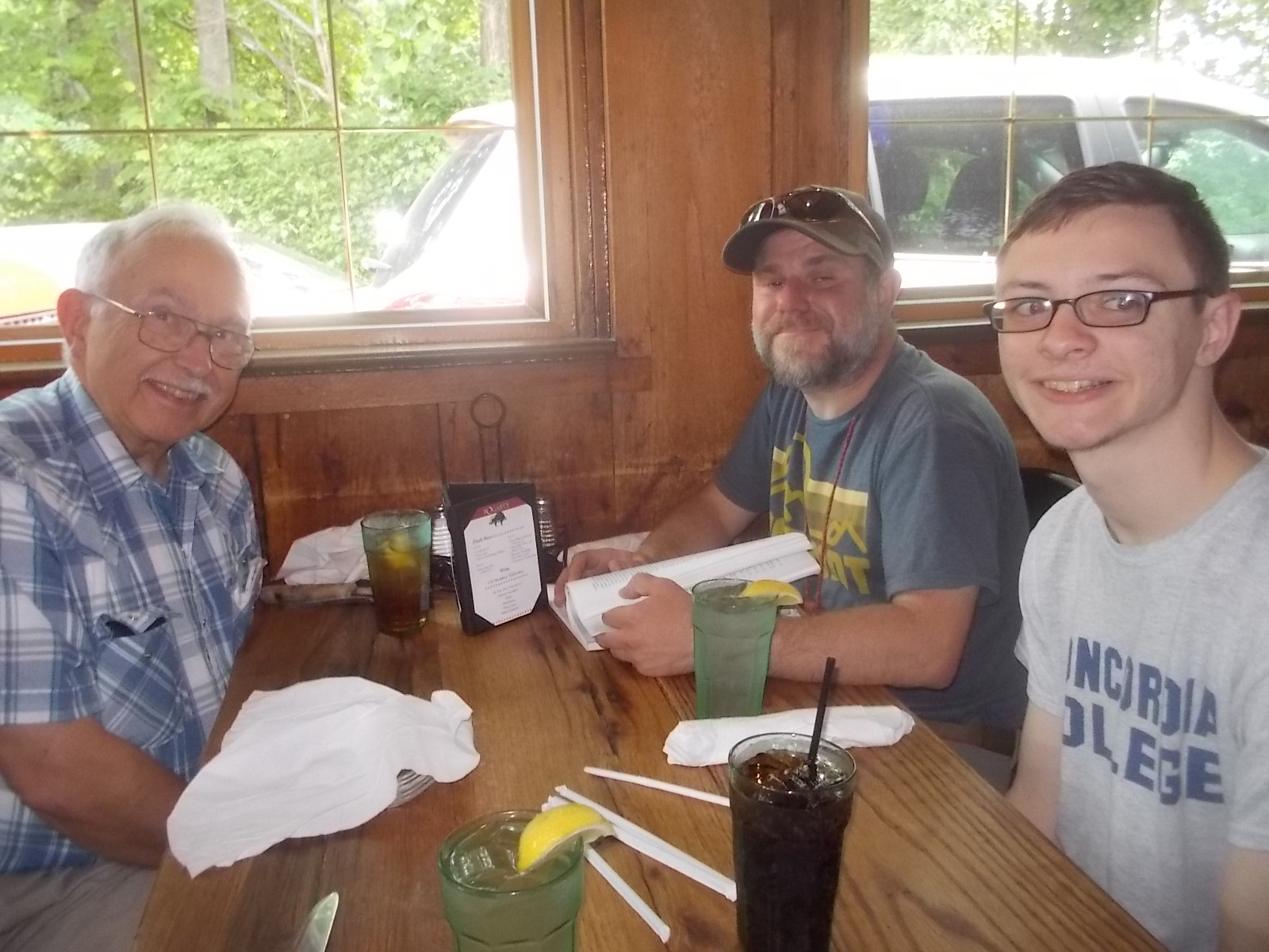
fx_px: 1063
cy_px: 476
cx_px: 634
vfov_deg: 48.2
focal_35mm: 29
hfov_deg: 61.7
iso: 400
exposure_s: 1/30
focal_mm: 4.1
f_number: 3.3
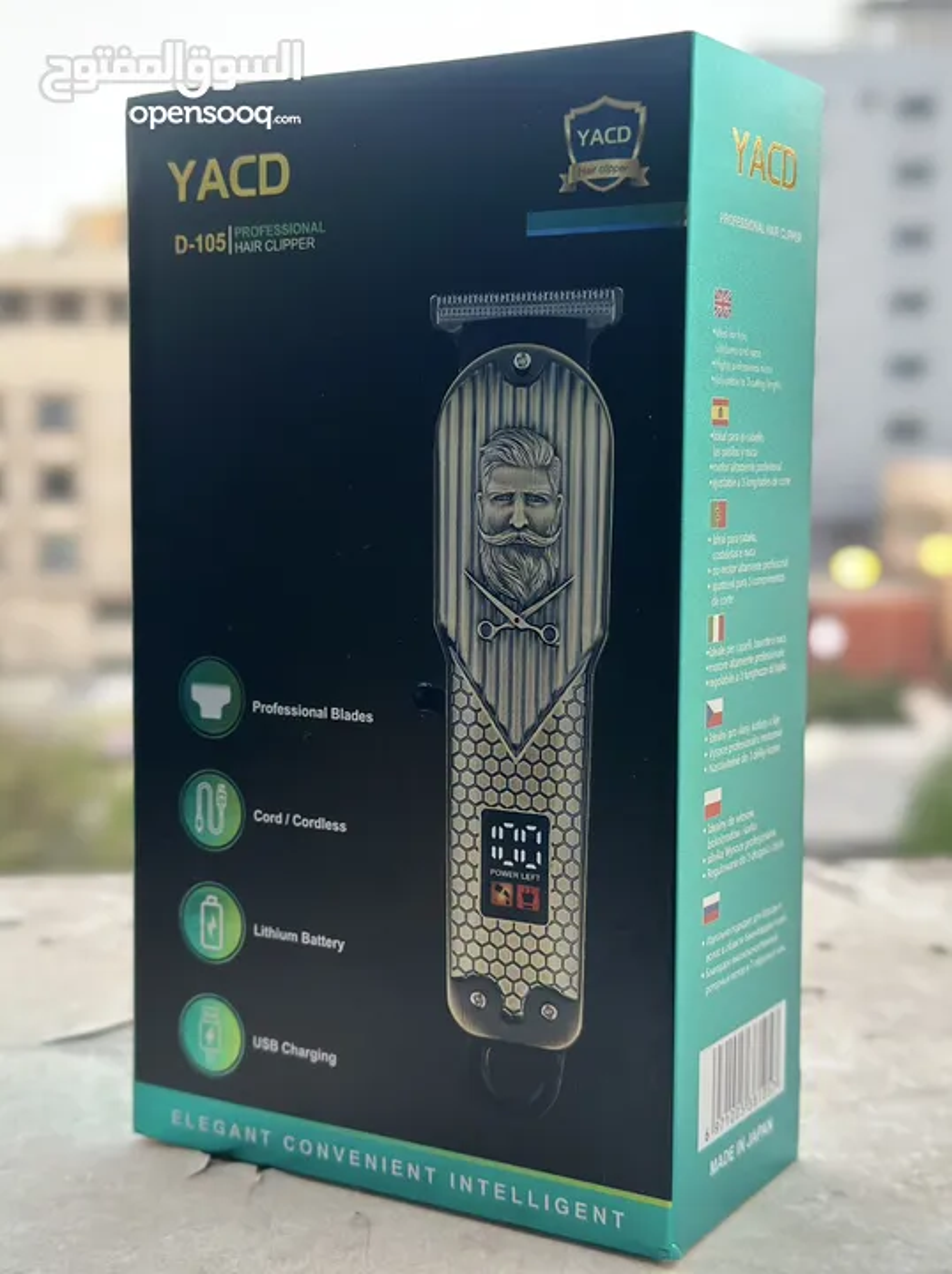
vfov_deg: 39.7
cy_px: 637
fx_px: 1764
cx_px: 476
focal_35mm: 48
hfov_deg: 30.2
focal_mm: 6.86
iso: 250
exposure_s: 1/60
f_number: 1.78
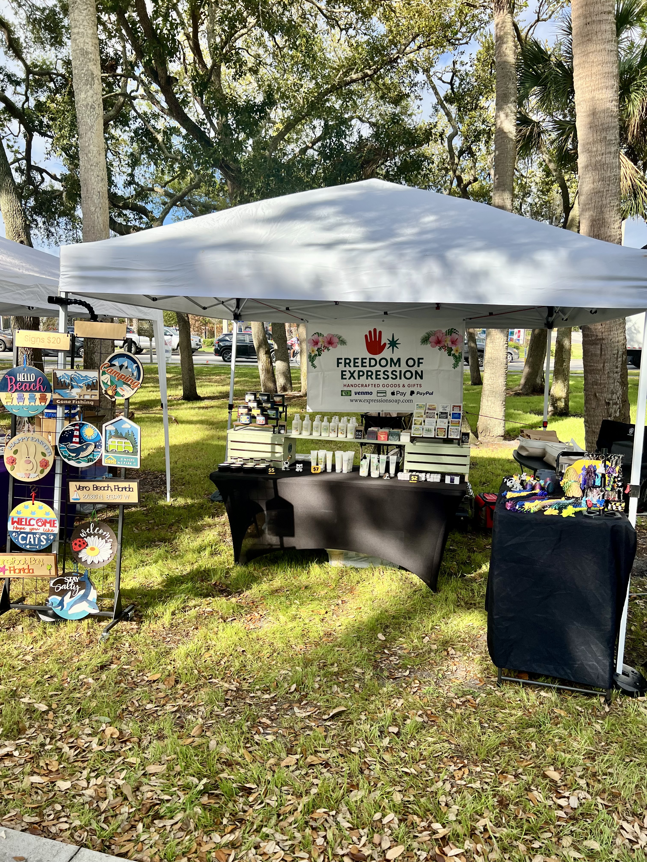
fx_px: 648
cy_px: 431
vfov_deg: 67.3
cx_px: 324
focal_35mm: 26
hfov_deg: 53.1
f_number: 1.5
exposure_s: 1/1468
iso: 50
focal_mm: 5.7
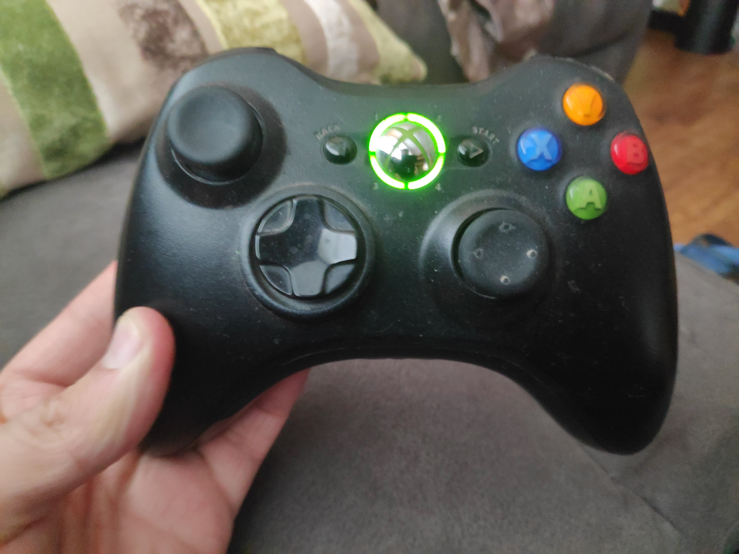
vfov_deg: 66.0
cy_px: 277
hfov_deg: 81.7
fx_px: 427
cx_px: 370
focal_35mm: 20
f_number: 1.9
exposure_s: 1/20
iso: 1806
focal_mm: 3.94
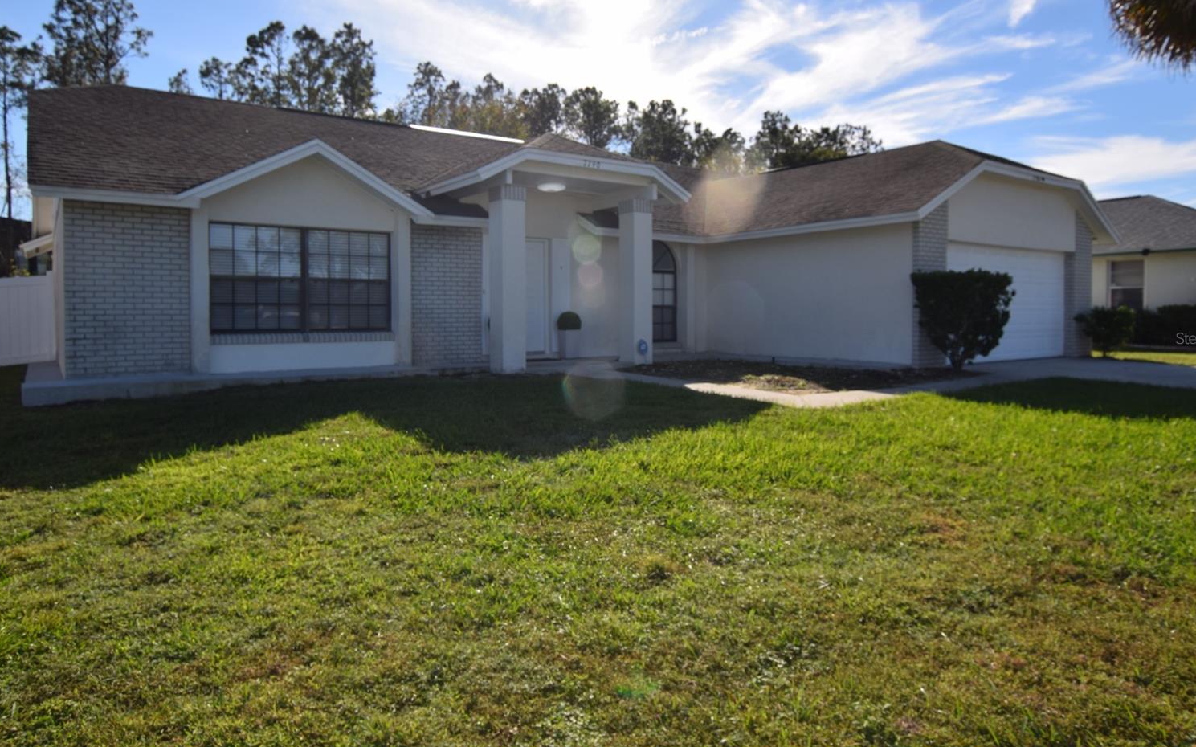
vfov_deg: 52.9
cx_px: 605
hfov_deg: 77.2
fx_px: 750
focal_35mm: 23
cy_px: 338
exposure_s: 1/200
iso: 100
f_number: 11
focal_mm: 14
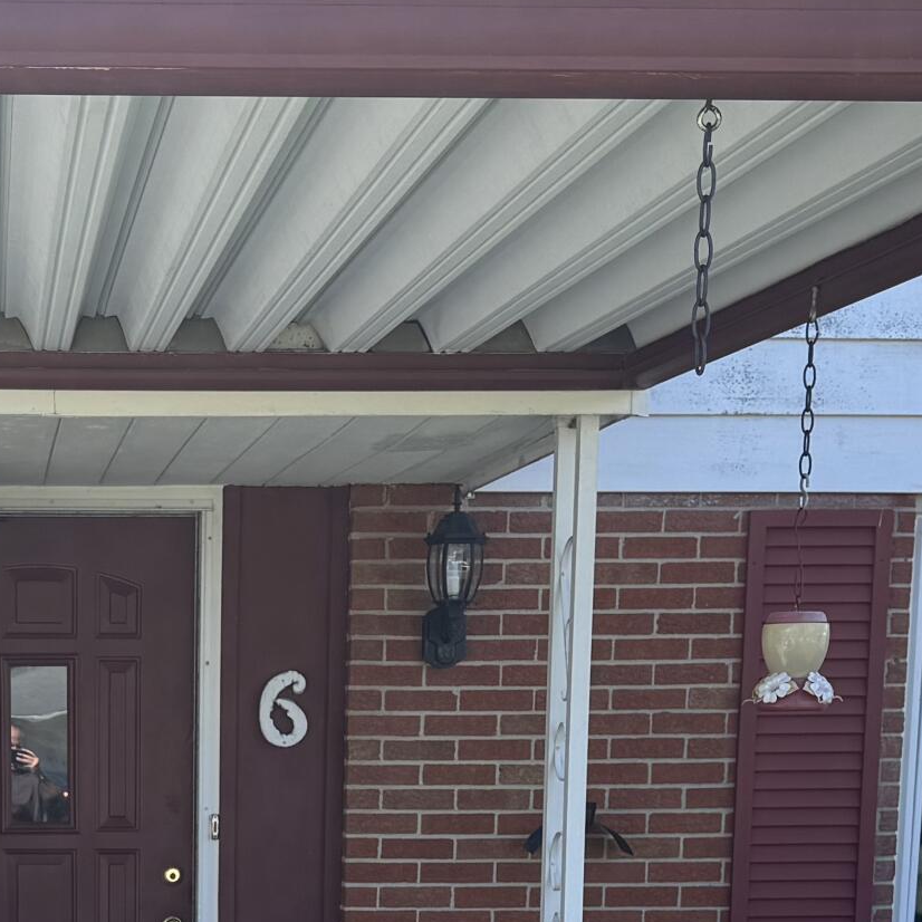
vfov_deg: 21.1
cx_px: 69
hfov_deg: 21.9
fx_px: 2320
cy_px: 1067
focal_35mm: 77
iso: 80
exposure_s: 1/1488
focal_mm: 6.76
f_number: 1.78
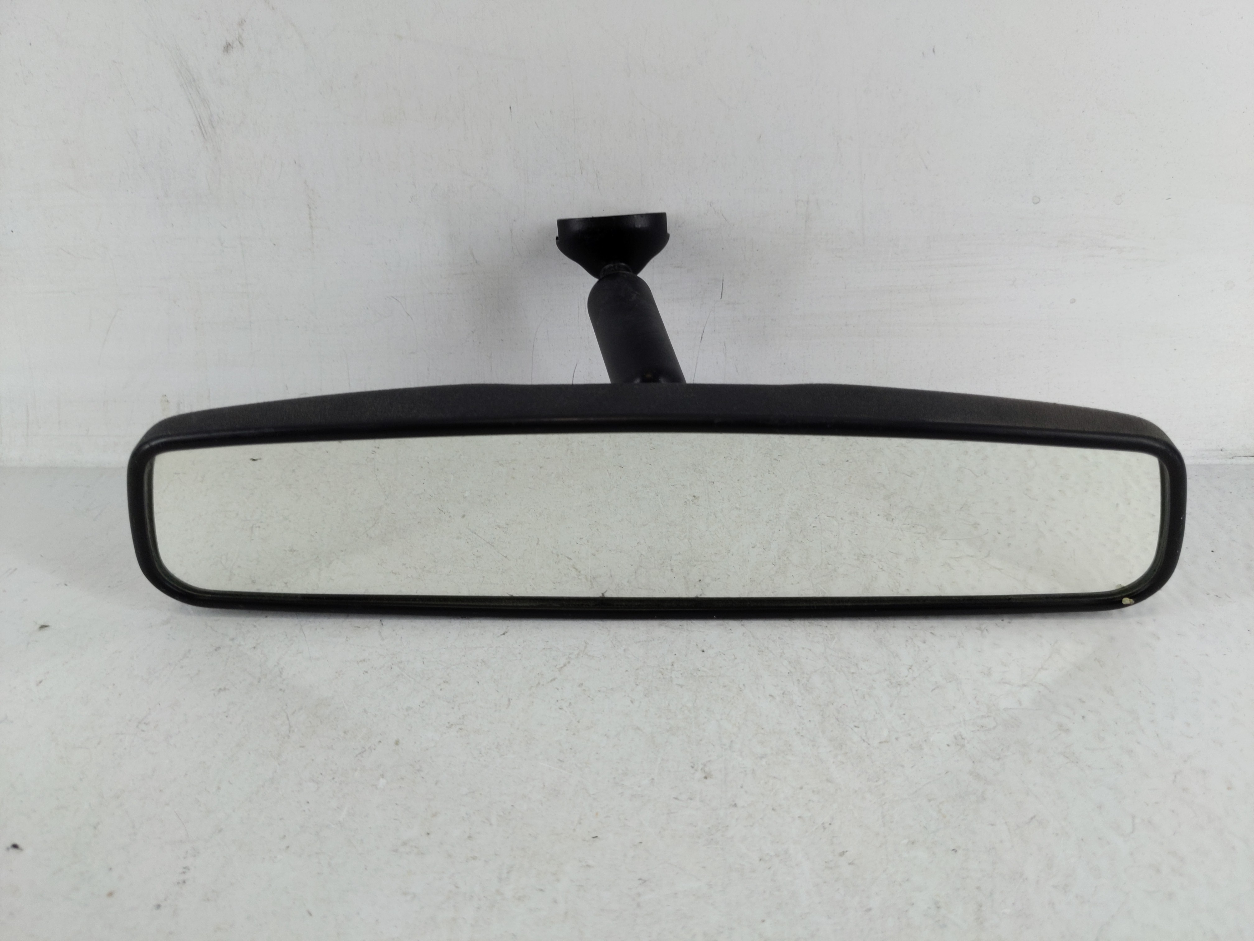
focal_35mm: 25
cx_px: 627
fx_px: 906
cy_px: 470
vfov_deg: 54.9
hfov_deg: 69.4
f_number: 1.73
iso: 55
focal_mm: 4.38
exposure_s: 1/113
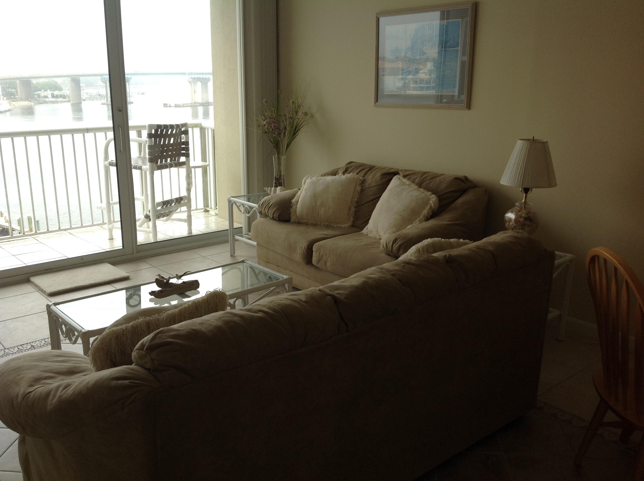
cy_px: 240
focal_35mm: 35
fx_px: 650
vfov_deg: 40.6
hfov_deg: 52.7
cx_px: 322
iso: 50
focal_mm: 4.28
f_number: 2.4
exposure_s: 1/181
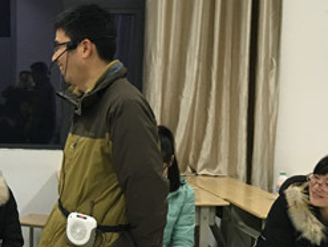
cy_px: 126
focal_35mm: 75
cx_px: -20
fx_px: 712
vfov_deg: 19.7
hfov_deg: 24.4
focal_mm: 4.15
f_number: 2.2
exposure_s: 1/33
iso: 160
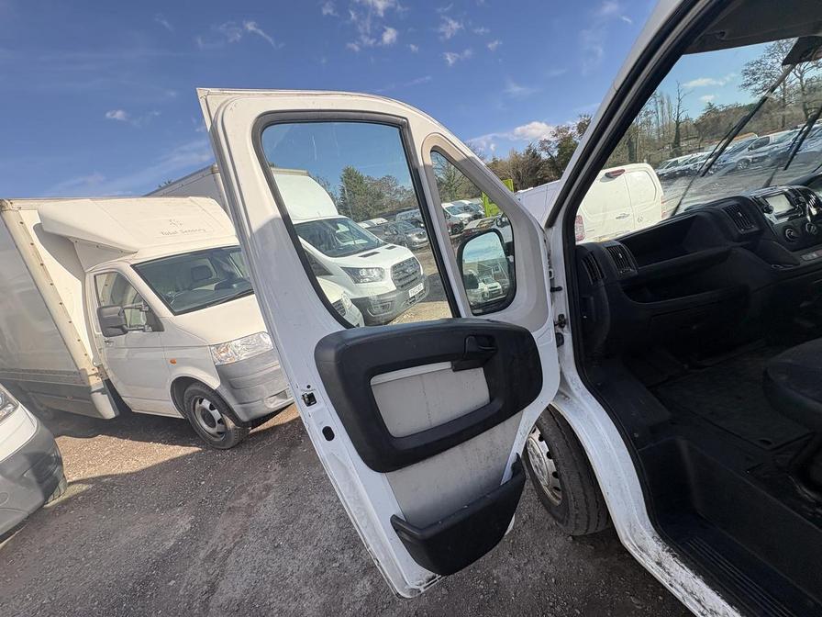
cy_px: 308
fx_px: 332
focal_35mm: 14
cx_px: 411
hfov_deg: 102.1
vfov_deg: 85.7
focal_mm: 2.22
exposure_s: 1/544
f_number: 2.2
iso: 40
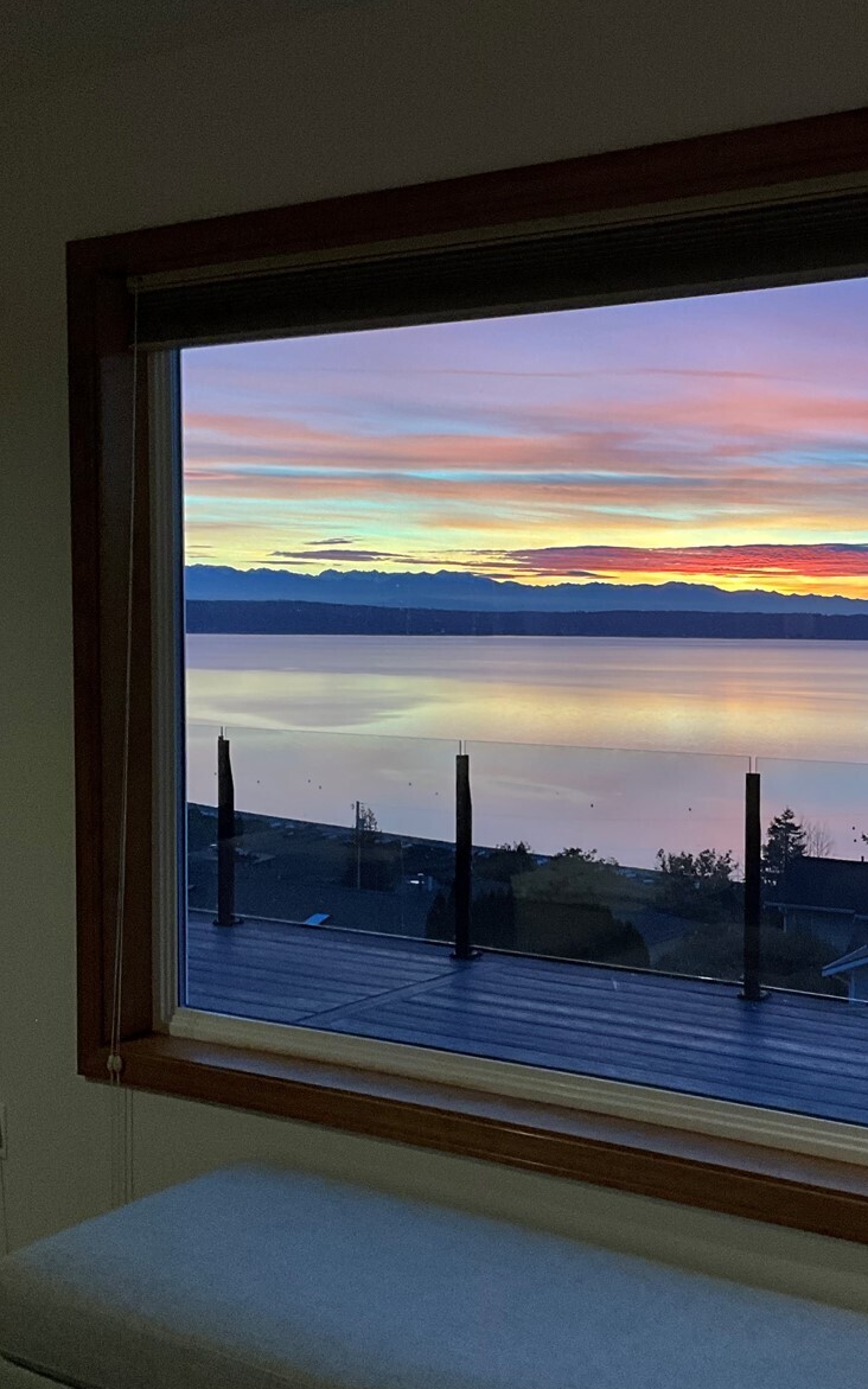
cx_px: 702
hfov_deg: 29.8
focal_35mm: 42
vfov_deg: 47.2
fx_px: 1589
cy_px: 705
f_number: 1.8
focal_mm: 3
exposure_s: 1/67
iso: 64
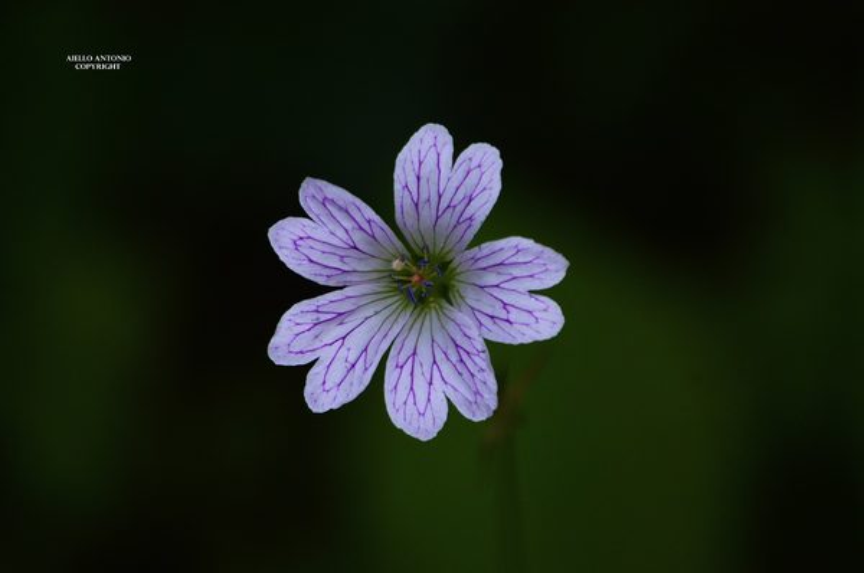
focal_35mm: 450
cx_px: 432
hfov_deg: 4.6
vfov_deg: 3.0
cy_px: 286
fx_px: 10783
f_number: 5.6
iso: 400
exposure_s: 1/125
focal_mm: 300
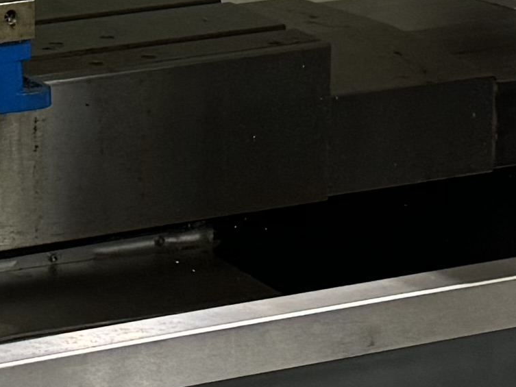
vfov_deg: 7.8
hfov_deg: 10.5
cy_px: -366
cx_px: -237
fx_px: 2713
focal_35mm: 182
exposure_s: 1/60
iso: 160
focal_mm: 6.76
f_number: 1.78
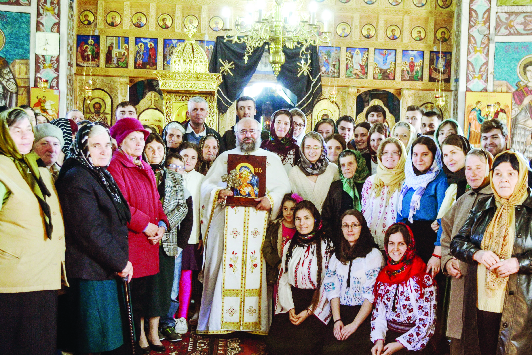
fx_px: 754
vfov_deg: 26.5
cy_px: 192
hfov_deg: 38.9
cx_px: 266
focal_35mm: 51
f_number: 4
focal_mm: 24
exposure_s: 1/40
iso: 800
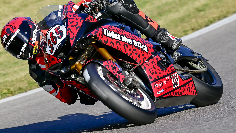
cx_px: 84
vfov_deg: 1.1
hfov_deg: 2.0
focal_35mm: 1059
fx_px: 6627
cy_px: 39
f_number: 5
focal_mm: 400
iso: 400
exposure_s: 1/1250
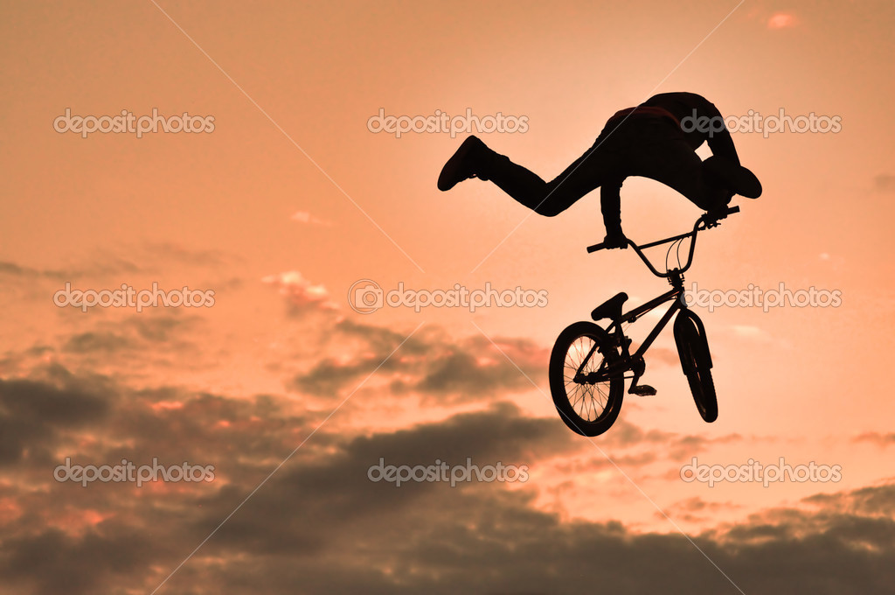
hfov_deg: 19.5
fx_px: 2607
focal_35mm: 105
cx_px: 448
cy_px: 298
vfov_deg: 13.0
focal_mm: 70
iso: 1000
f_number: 4
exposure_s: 1/2500
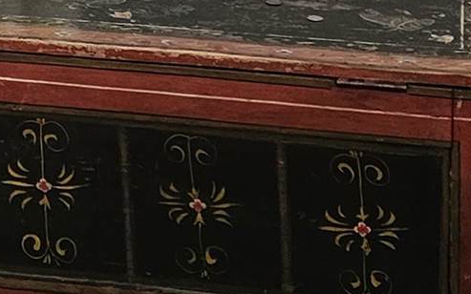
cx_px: -8
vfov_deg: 8.0
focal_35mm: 152
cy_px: -390
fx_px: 1951
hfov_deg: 13.6
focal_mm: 6.3
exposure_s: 1/60
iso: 800
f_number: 1.7
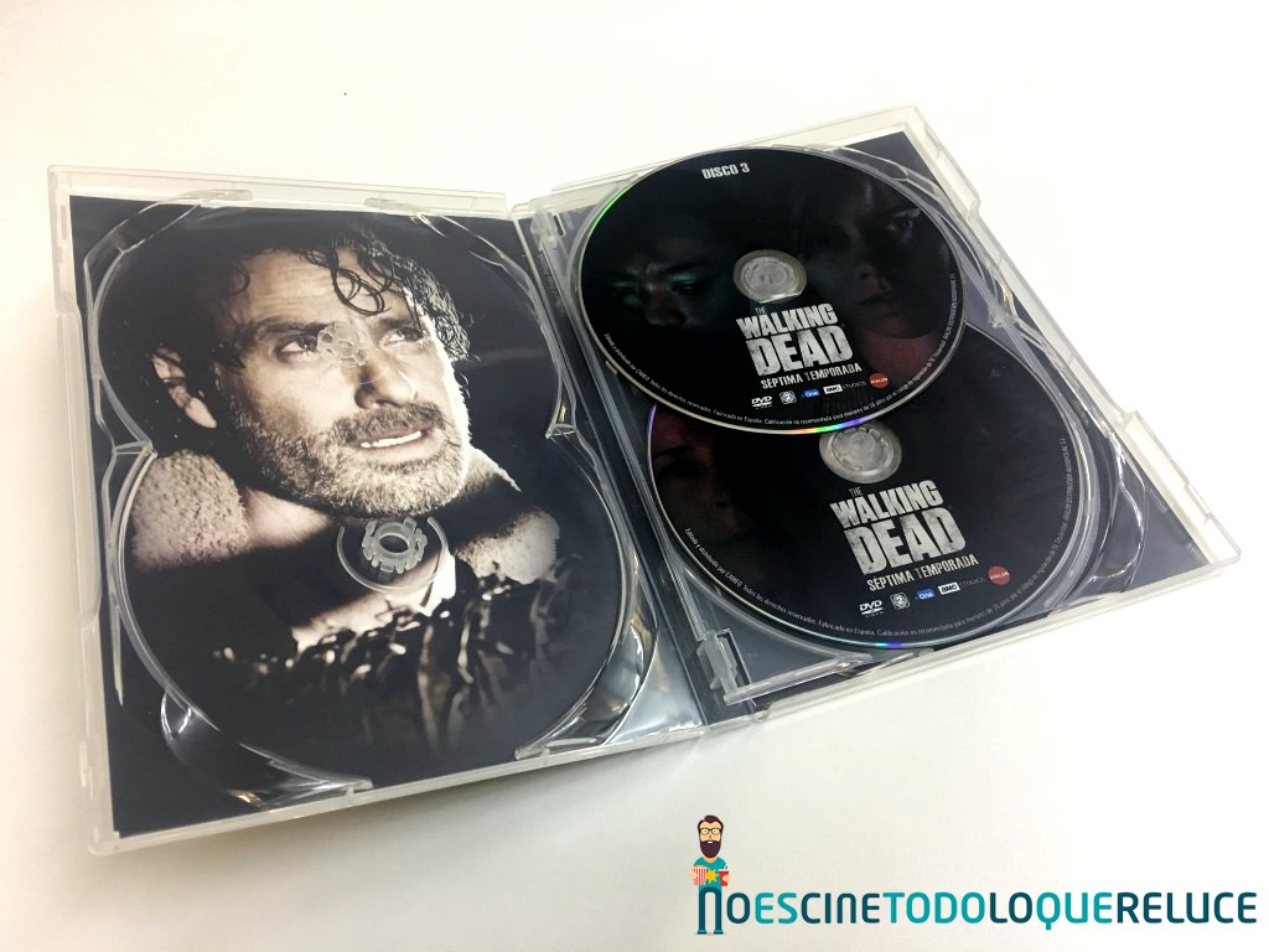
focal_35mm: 29
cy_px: 476
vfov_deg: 48.2
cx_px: 634
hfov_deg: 61.7
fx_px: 1063
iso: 50
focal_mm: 4.15
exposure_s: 1/17
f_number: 2.2
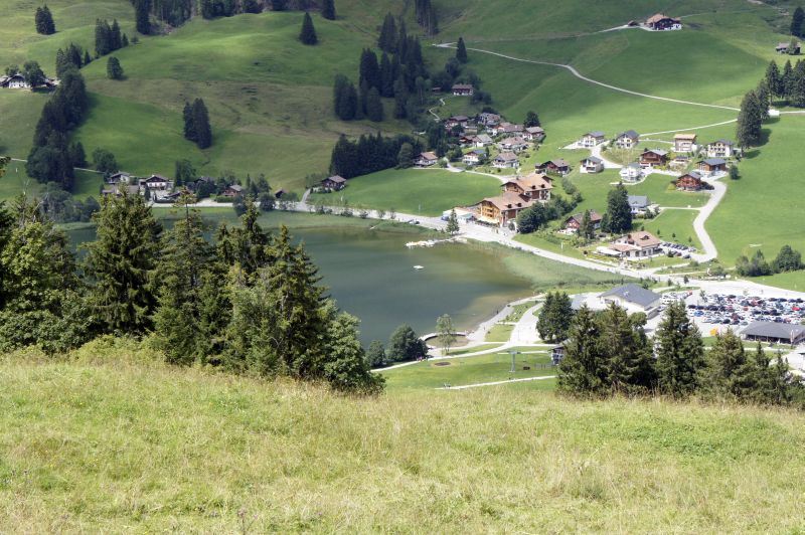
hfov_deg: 29.3
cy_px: 268
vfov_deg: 19.7
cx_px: 402
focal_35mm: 69
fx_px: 1542
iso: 200
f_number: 9
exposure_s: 1/250
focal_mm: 46
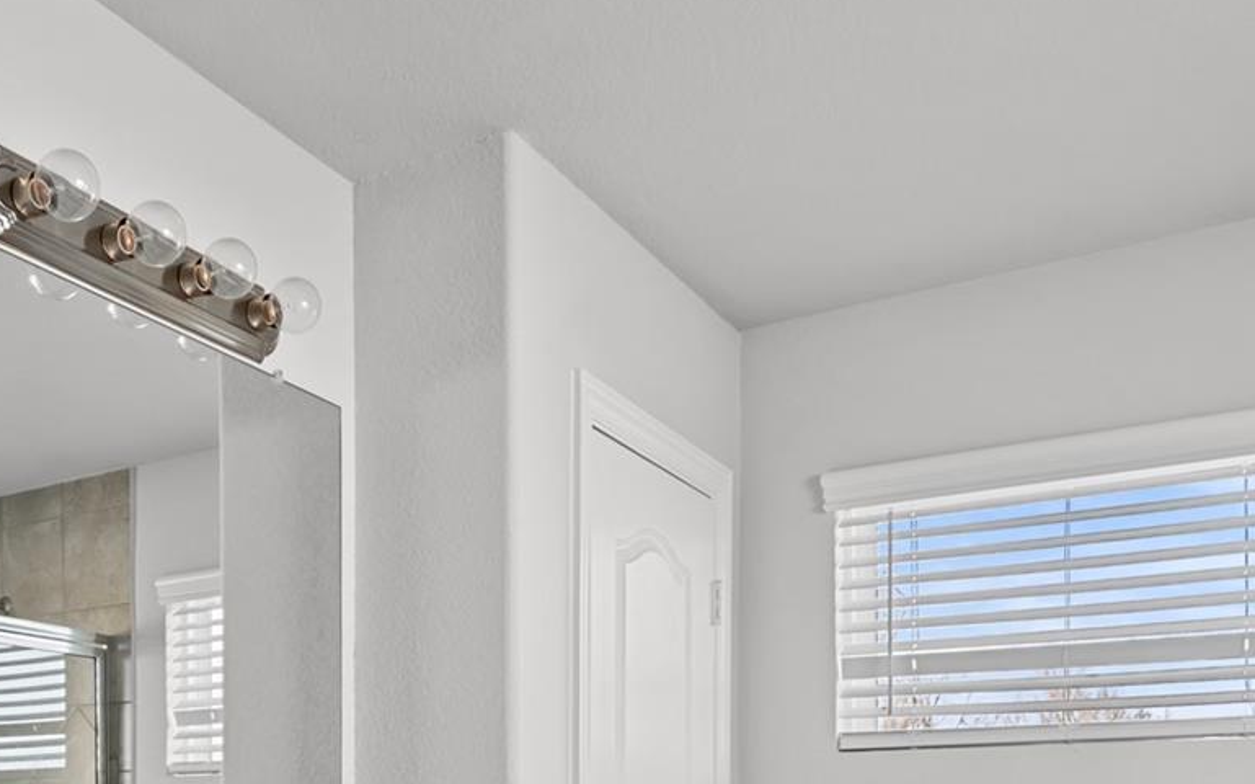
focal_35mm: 38
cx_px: 343
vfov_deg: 30.2
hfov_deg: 49.9
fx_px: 1299
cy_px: 854
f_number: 8
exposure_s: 1/2
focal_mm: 14
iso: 200
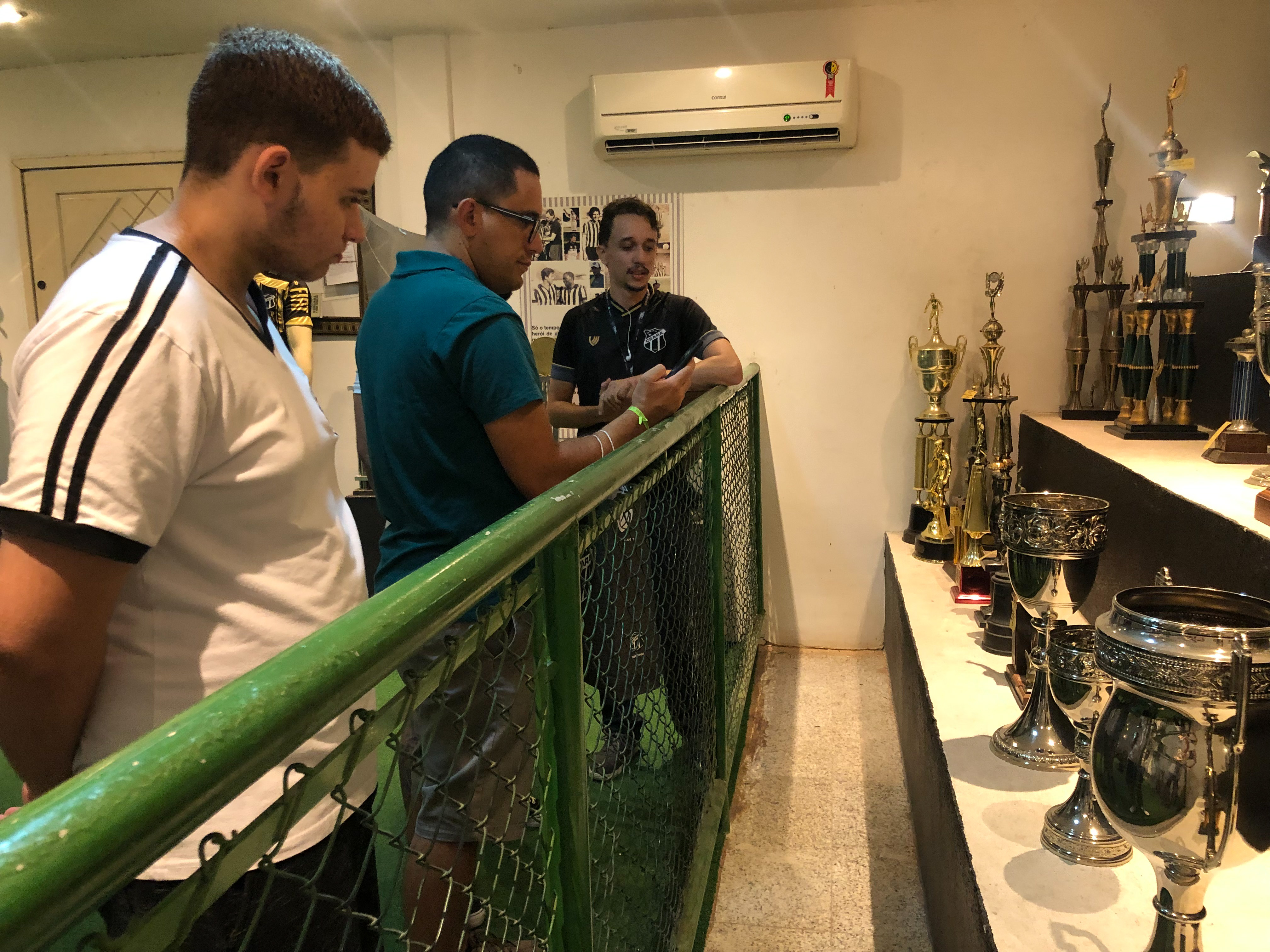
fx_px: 1027
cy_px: 476
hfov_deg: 63.4
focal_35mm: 28
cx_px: 635
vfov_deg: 49.7
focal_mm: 4
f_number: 1.8
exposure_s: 1/15
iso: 80
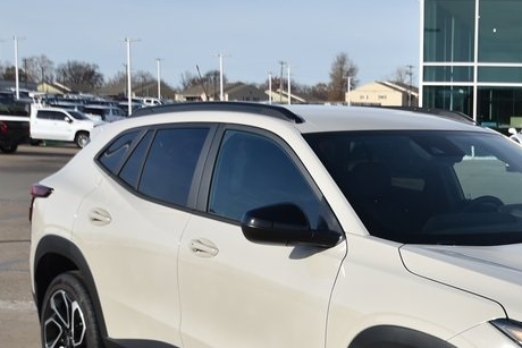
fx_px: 1017
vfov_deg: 19.3
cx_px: 482
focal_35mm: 70
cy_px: 264
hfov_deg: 27.6
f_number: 4.5
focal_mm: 21
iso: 100
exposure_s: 1/1000
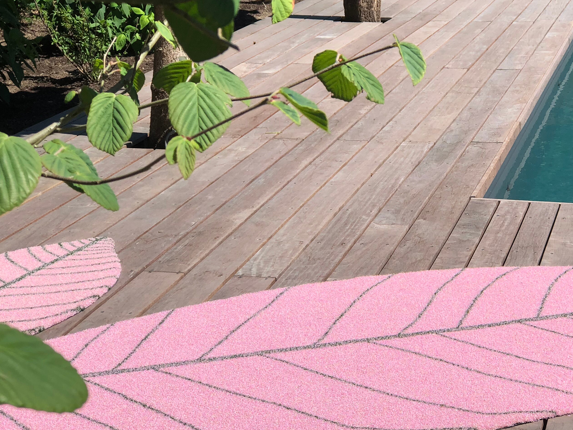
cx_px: 432
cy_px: 158
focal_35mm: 91
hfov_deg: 21.4
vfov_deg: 16.2
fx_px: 1506
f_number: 2.8
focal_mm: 6.6
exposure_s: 1/960
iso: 20
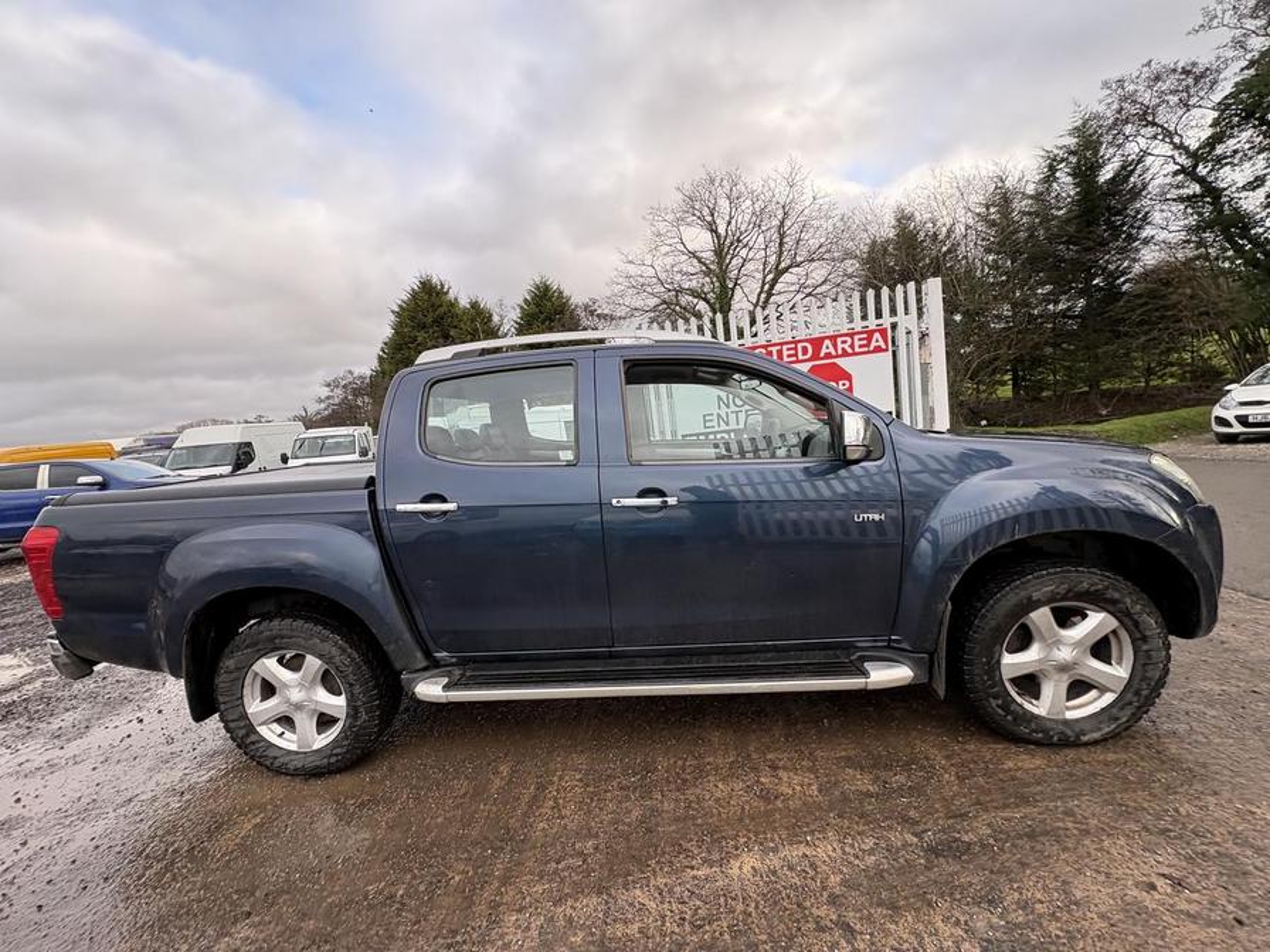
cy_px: 476
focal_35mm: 14
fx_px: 514
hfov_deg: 102.1
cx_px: 635
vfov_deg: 85.7
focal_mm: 2.22
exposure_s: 1/194
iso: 64
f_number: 2.2
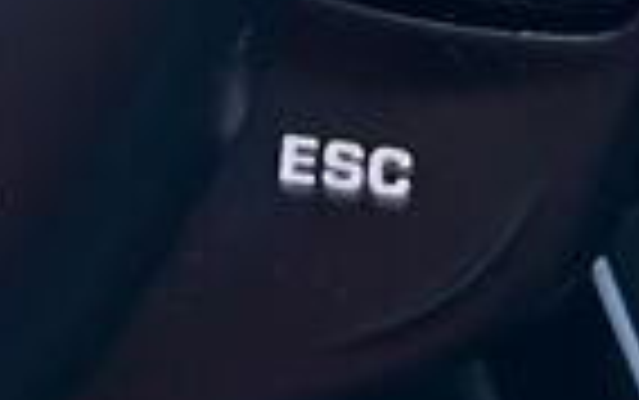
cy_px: -935
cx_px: 238
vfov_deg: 6.0
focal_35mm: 199
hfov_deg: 10.5
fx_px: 3468
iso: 160
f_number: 1.5
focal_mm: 5.7
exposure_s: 1/60
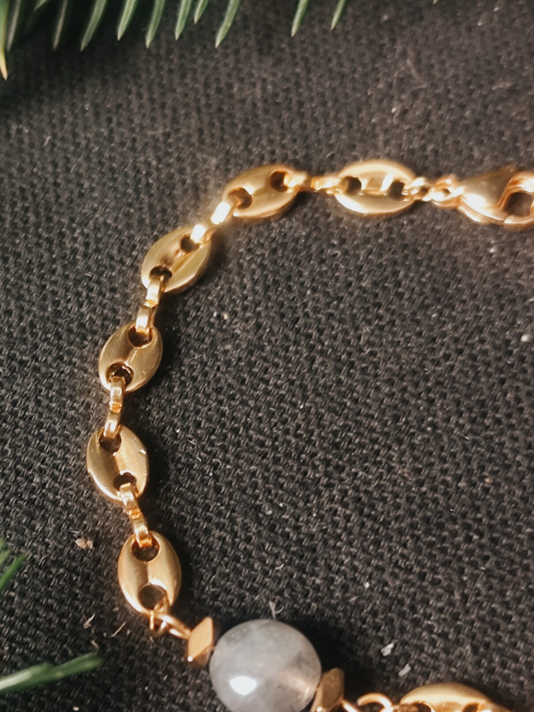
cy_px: 461
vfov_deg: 26.6
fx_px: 1501
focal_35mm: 73
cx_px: 134
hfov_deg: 20.0
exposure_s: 1/25
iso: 800
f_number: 1.65
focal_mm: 6.19
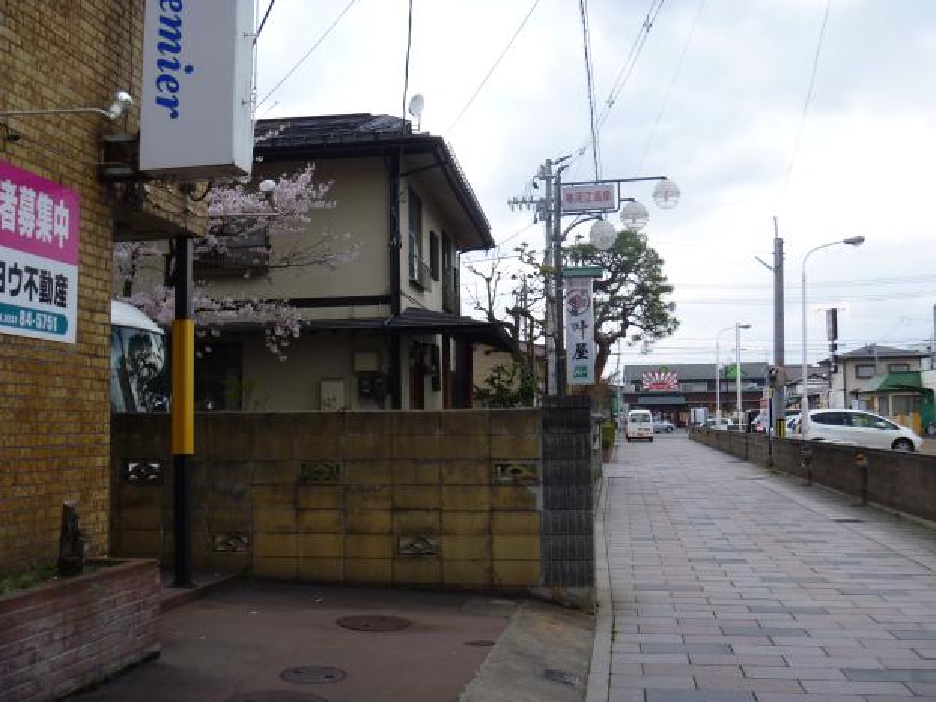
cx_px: 468
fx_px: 974
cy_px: 350
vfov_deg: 39.7
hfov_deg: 51.3
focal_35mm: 36
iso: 80
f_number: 3.5
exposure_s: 1/200
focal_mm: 6.3
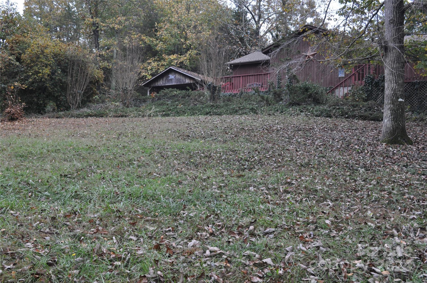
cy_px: 142
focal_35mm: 39
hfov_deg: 49.6
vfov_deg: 34.1
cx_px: 214
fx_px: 462
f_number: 8
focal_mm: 26
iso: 800
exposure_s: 1/60
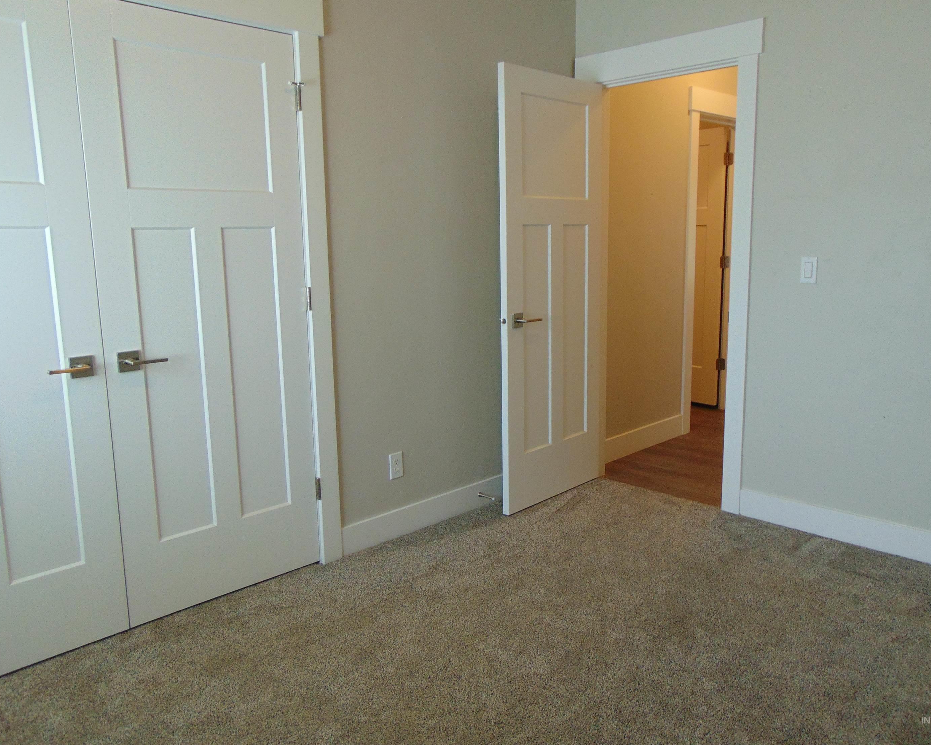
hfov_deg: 64.0
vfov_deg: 53.2
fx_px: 744
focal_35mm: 27
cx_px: 484
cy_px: 369
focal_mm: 4.5
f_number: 3
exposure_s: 1/30
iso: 100
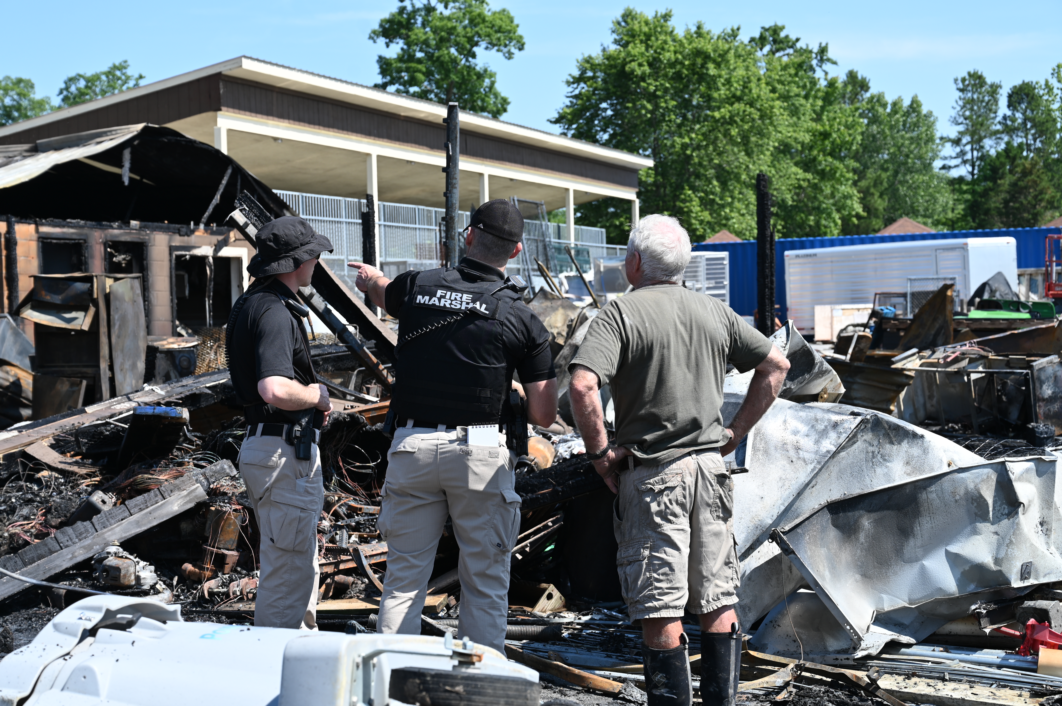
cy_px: 353
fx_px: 1710
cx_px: 531
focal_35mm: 58
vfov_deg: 23.3
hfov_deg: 34.5
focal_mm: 58
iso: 100
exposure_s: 1/320
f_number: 6.3
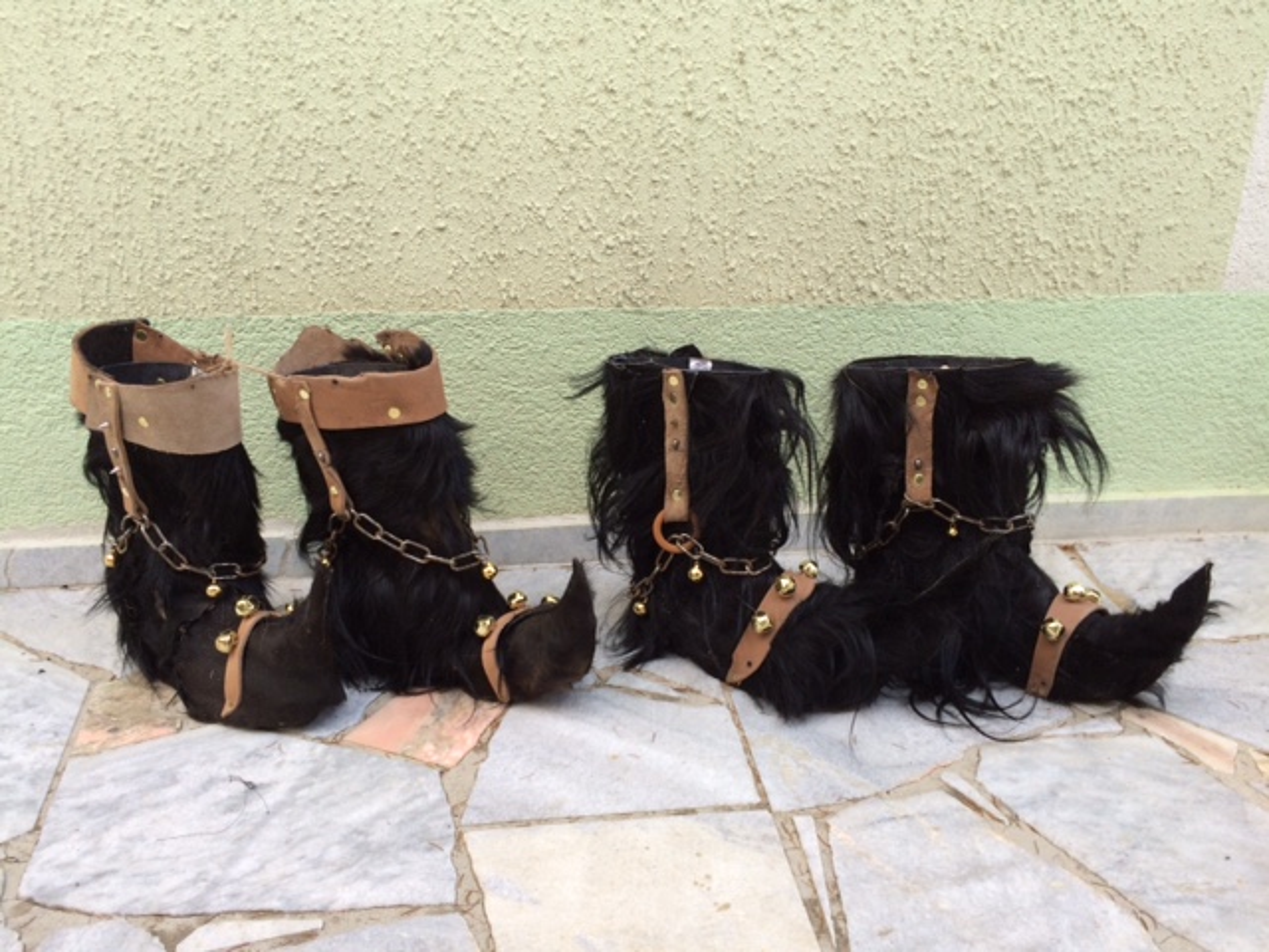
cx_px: 634
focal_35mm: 29
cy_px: 476
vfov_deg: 48.2
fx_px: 1063
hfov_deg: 61.7
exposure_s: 1/120
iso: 50
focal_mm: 4.15
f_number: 2.2
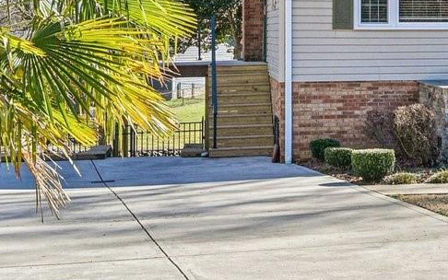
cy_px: -47
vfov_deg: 12.4
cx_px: 583
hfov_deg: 18.7
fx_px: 1258
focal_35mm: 103
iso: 100
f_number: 8
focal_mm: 24
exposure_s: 1/400
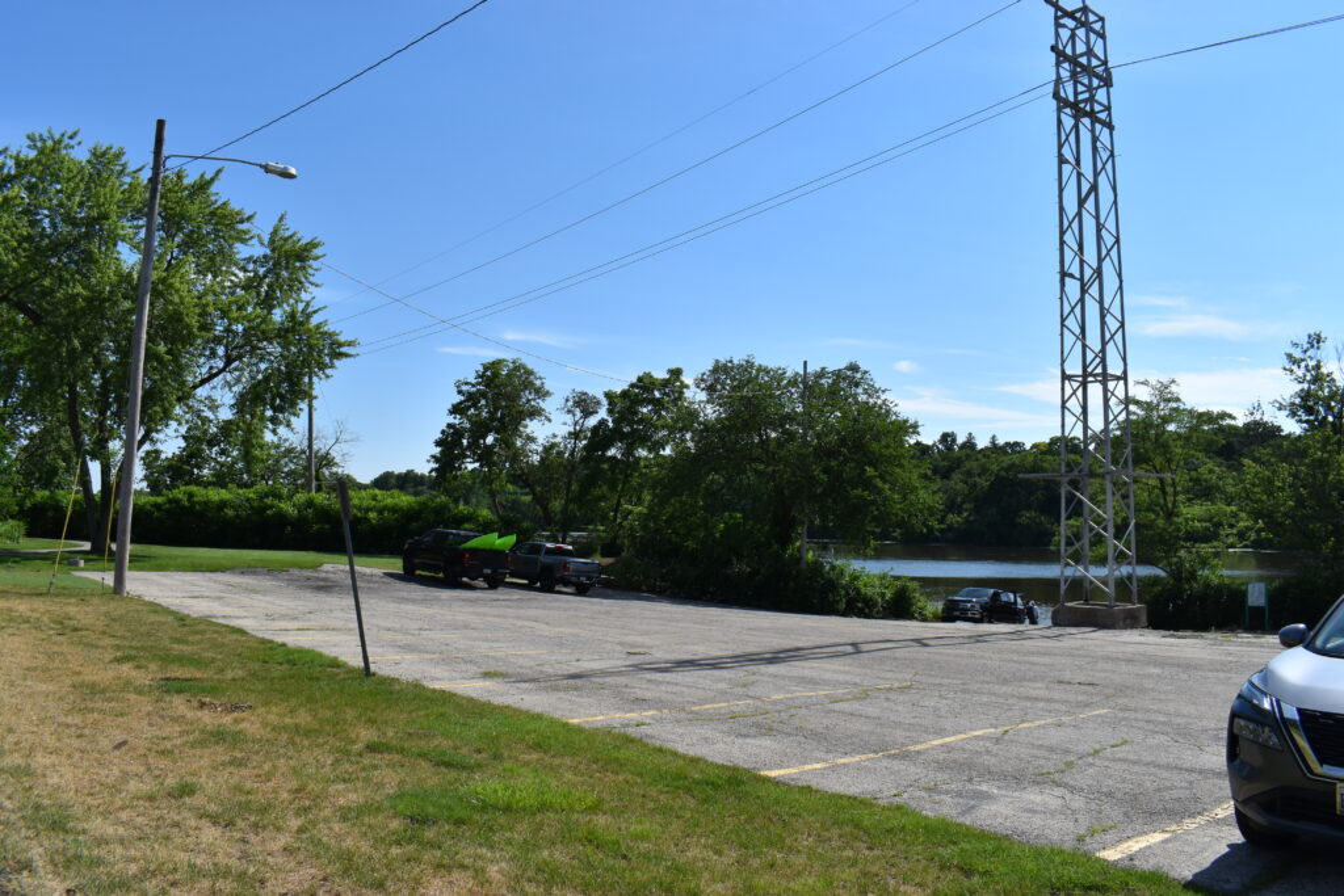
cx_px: 672
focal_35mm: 27
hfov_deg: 67.4
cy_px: 448
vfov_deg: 47.9
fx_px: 1008
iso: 200
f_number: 11
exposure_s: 1/500
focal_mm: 18
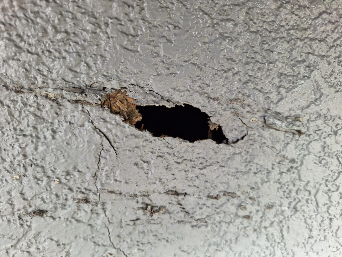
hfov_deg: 73.9
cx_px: 171
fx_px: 227
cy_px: 128
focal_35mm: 23
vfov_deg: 58.9
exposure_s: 1/104
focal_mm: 5.54
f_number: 1.8
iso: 40
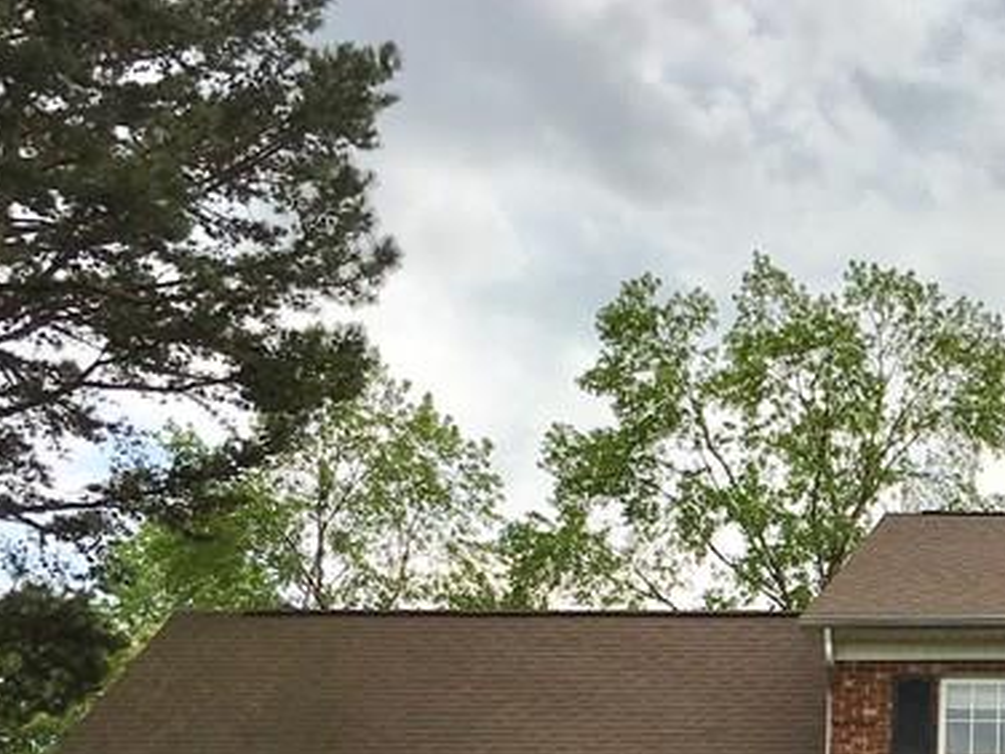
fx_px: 2294
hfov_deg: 23.1
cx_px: 1133
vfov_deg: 18.0
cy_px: 810
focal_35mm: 79
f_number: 2.2
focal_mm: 4.15
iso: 25
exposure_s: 1/545
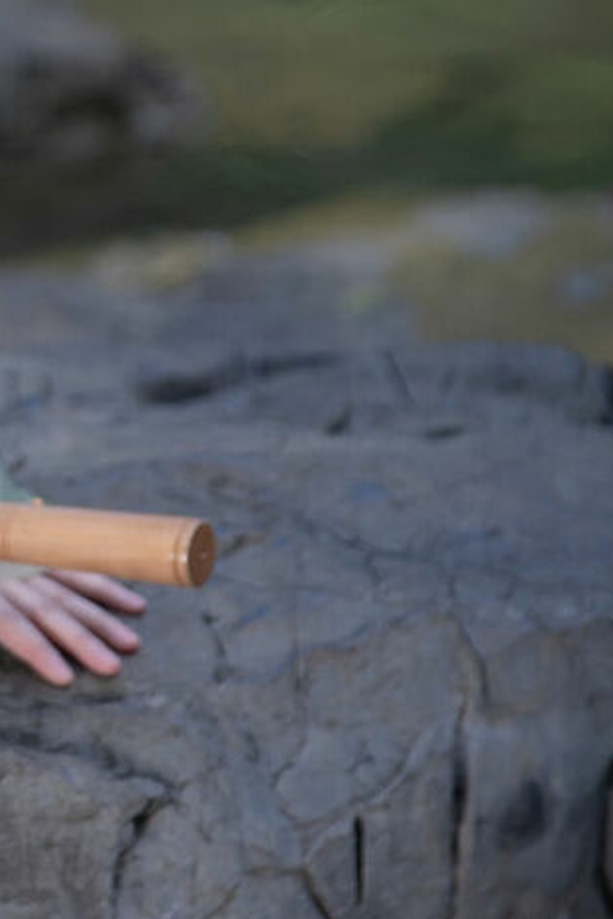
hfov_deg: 2.0
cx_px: -369
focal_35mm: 670
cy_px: -197
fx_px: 17112
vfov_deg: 3.1
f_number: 2.8
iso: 125
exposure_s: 1/1000
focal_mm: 200
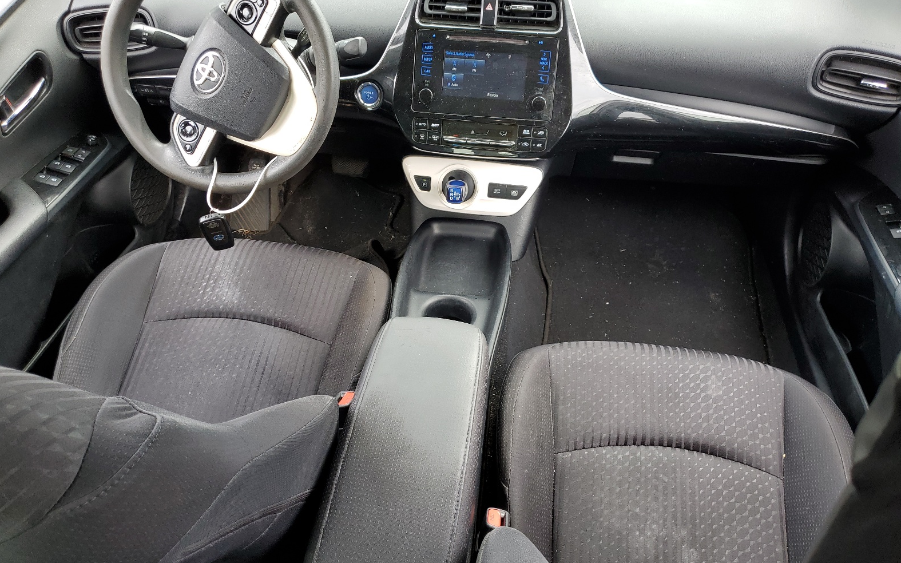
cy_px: 253
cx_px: 447
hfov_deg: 66.5
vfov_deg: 44.5
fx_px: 687
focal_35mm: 28
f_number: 1.5
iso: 50
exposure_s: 1/128
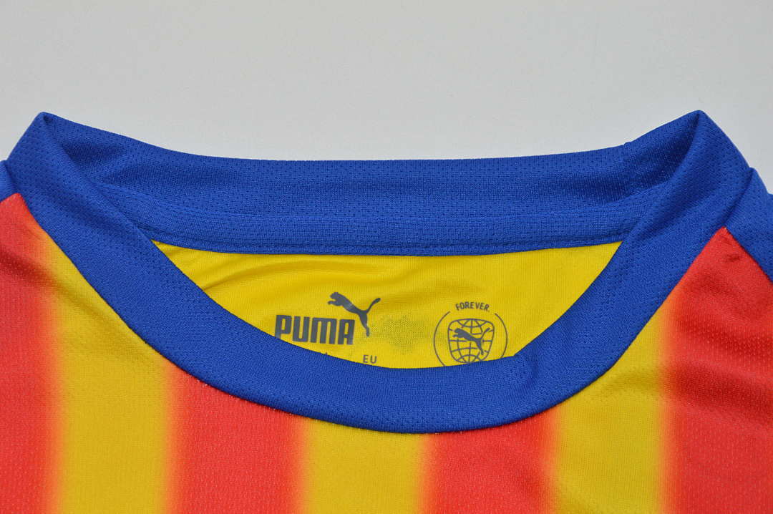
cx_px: 386
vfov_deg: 8.7
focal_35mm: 158
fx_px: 3379
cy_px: 257
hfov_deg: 13.1
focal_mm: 105
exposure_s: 1/200
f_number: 13
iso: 400
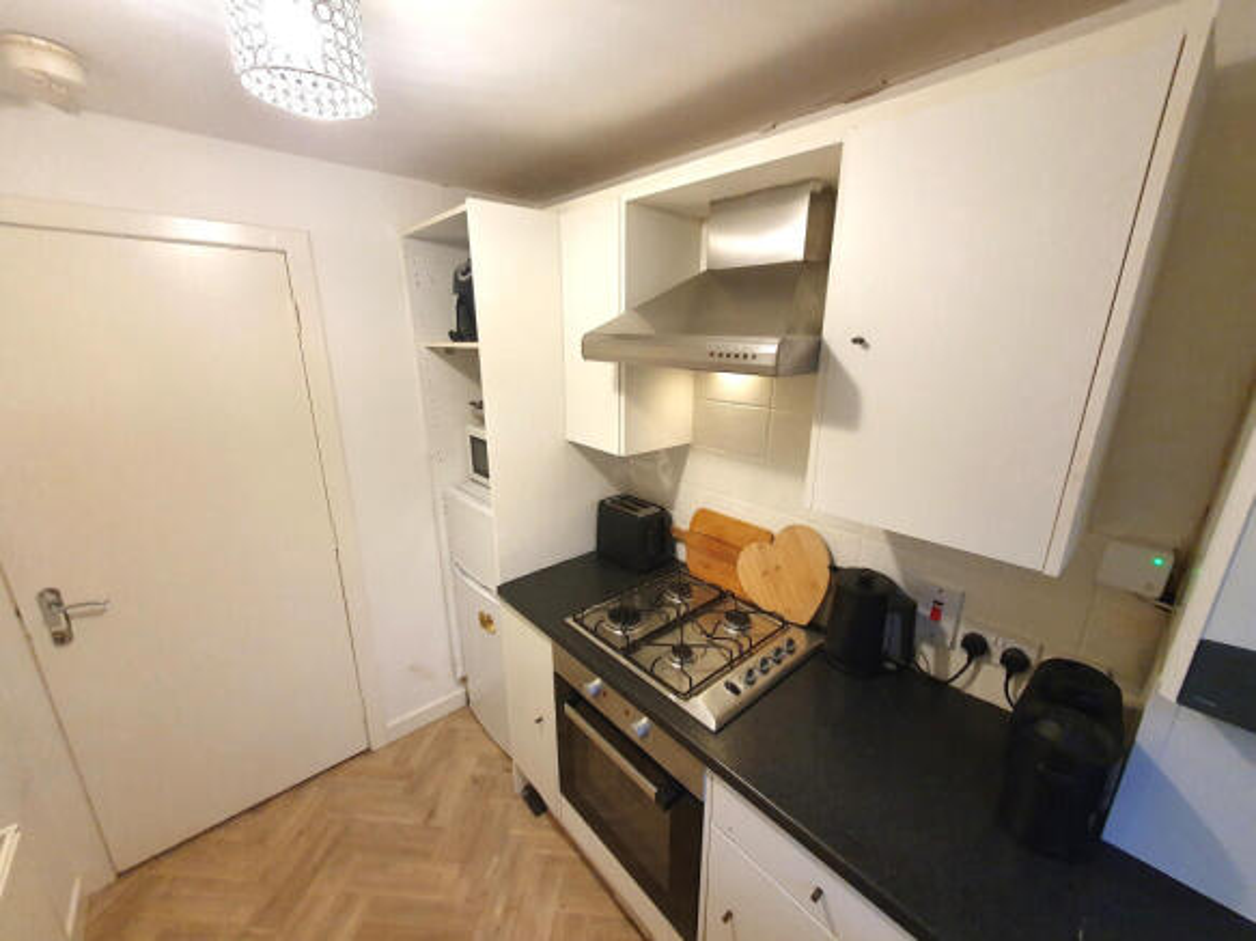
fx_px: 472
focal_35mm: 13
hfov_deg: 106.2
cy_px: 470
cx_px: 628
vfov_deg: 89.9
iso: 400
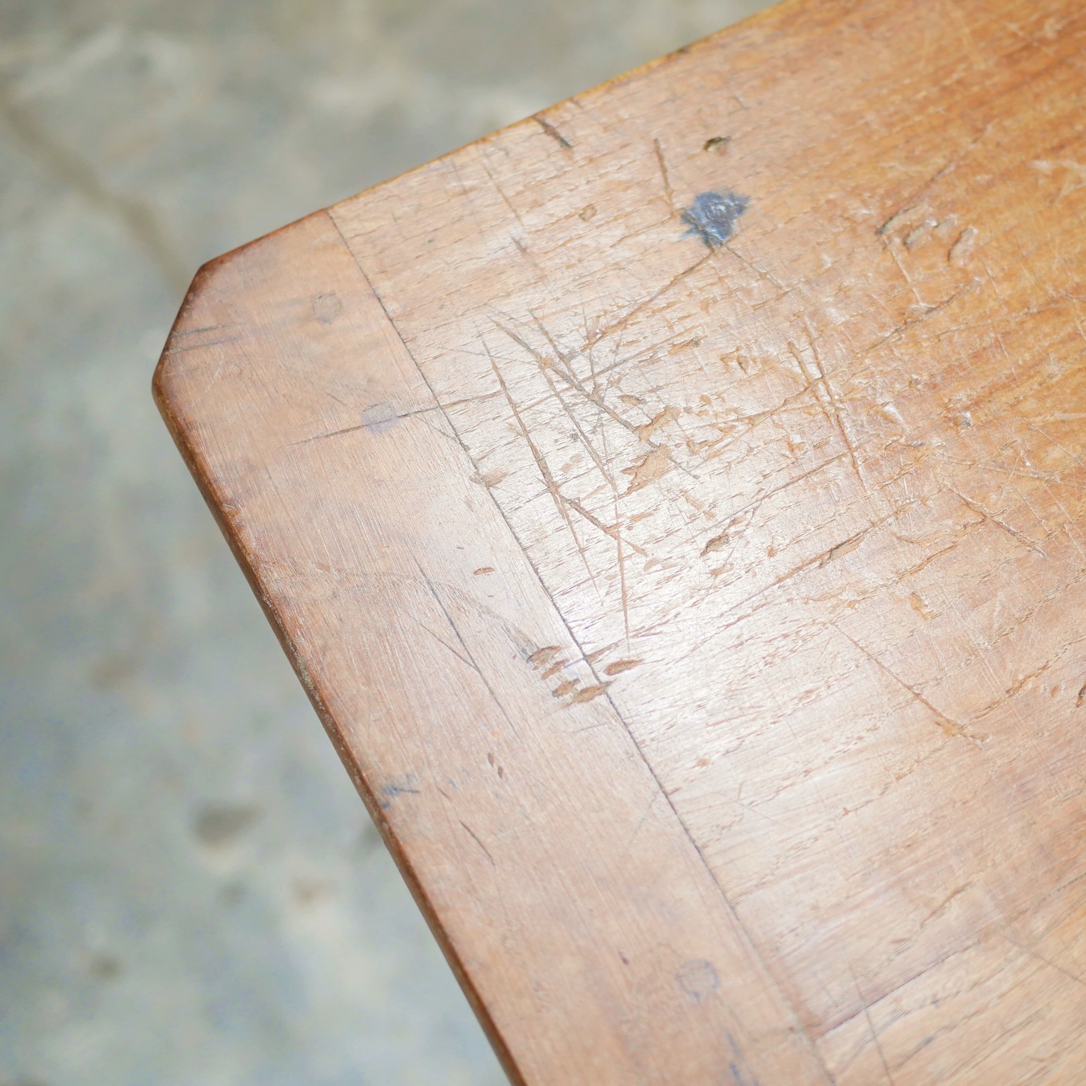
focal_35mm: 48
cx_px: 728
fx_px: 1704
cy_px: 547
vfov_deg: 35.4
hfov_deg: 35.0
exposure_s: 1/60
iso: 500
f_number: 1.7
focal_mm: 20
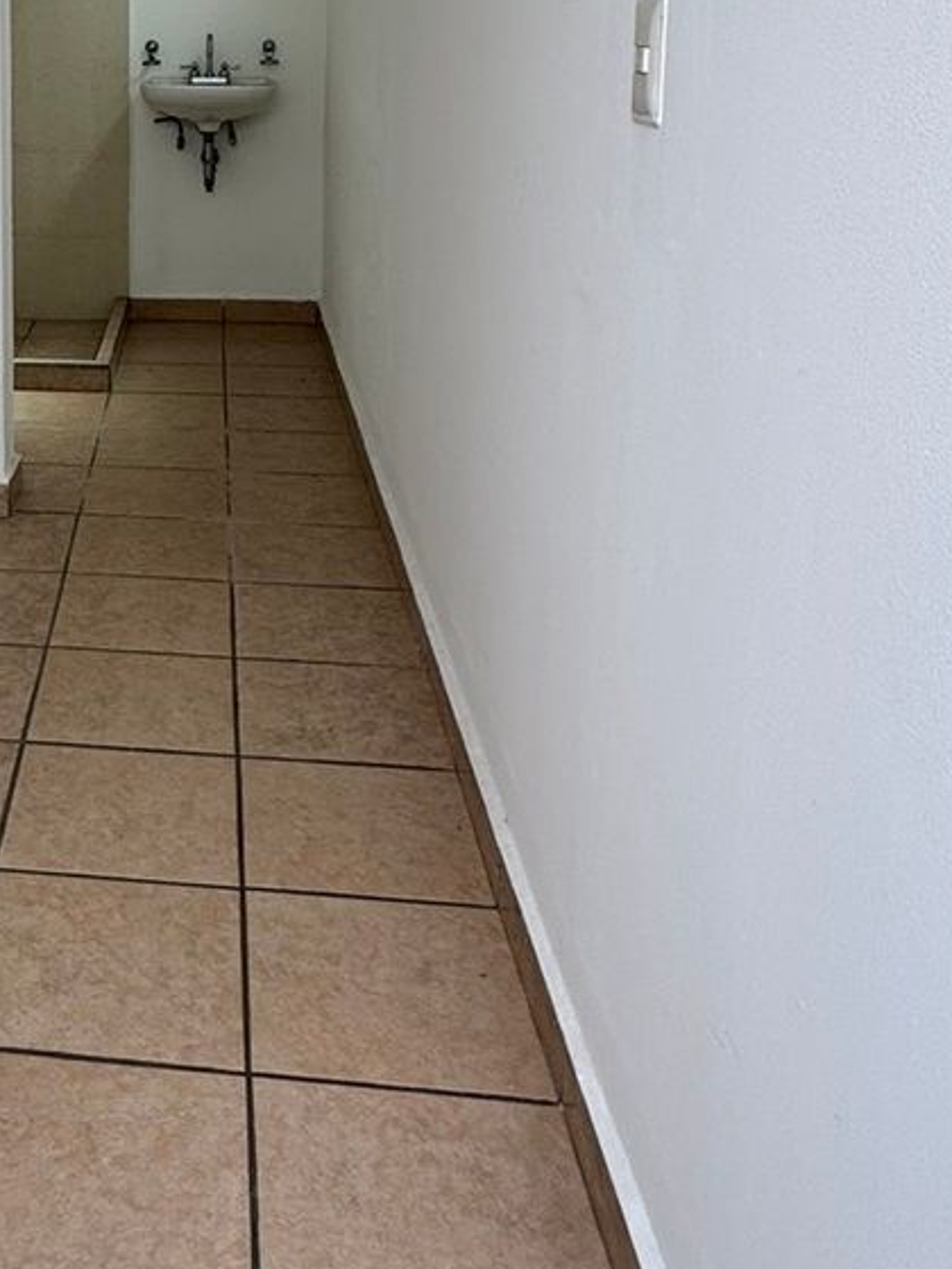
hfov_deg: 32.8
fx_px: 1467
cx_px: -18
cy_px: 197
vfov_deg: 43.8
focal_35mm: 40
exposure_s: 1/99
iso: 50
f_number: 2.2
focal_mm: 2.22
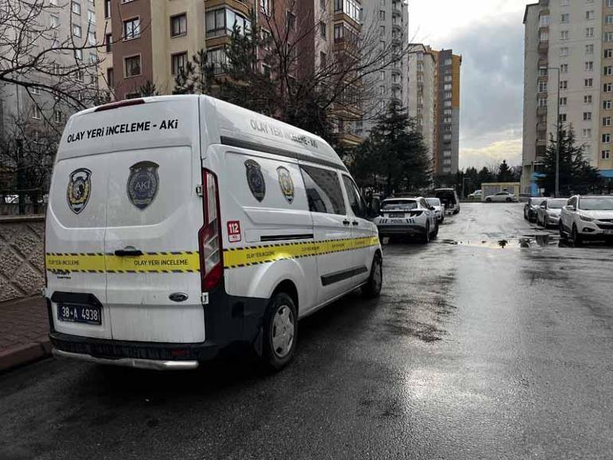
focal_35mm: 26
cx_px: 306
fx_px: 460
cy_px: 230
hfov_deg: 67.3
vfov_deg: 53.0
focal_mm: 5.7
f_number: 1.5
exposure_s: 1/1295
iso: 50
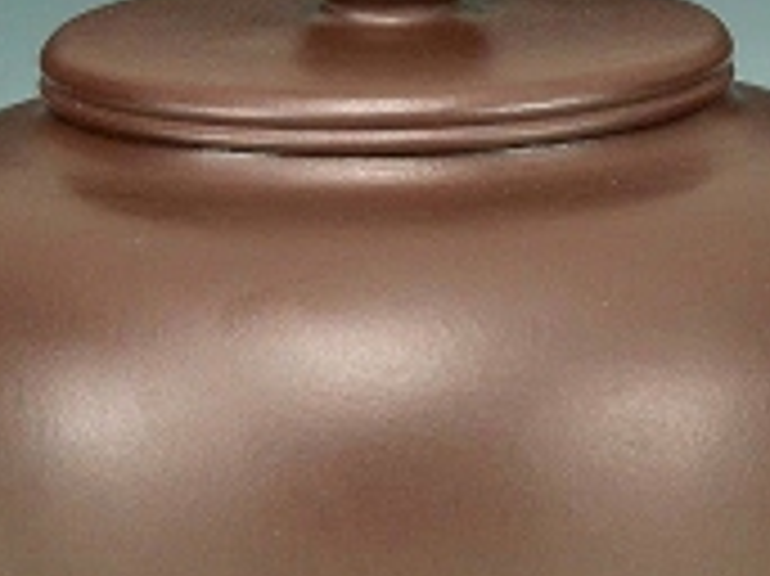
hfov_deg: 8.6
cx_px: 522
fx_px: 5090
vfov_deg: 6.5
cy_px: 328
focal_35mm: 229
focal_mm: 25.4
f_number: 7.3
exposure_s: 1/7
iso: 100
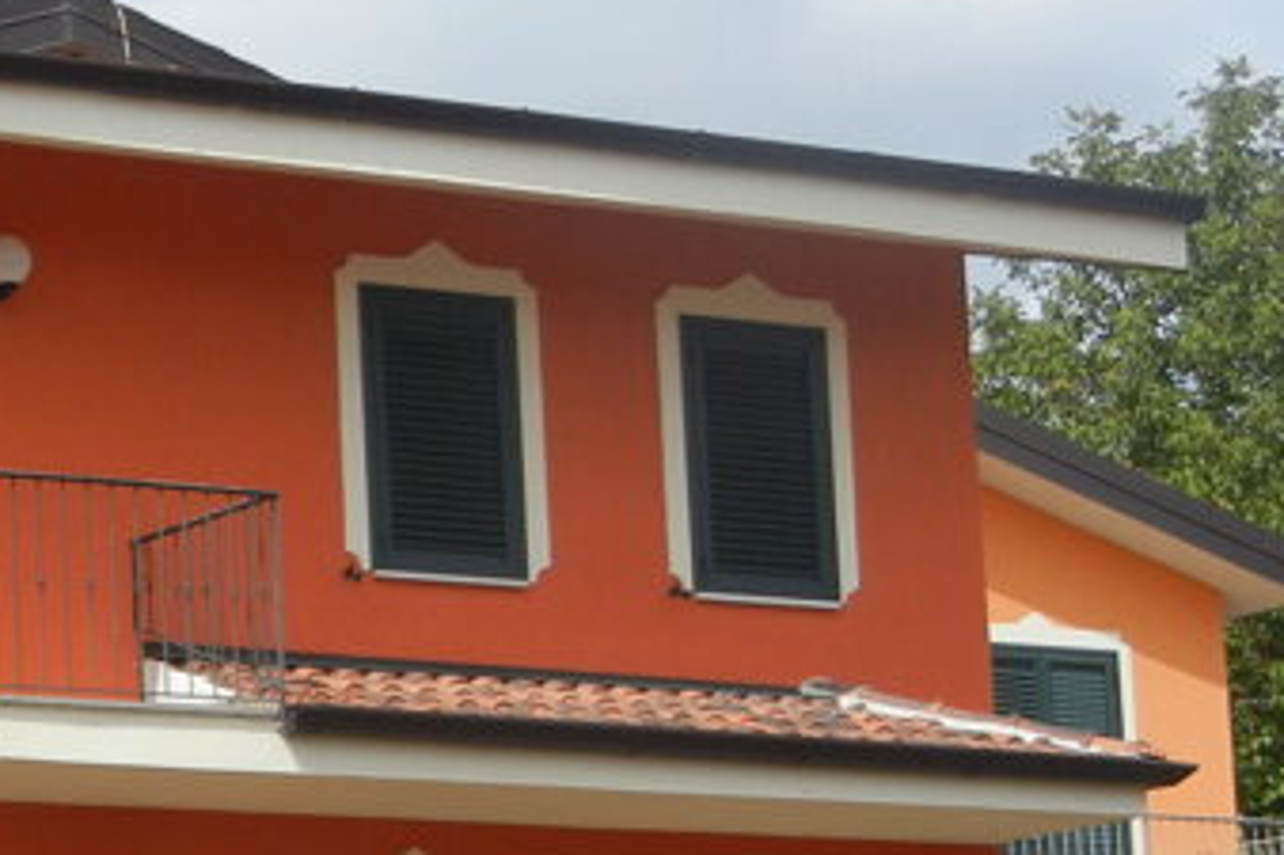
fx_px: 5062
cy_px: 764
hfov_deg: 13.9
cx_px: -353
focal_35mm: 142
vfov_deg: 9.6
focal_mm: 8.1
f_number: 7.6
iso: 160
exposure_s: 1/380
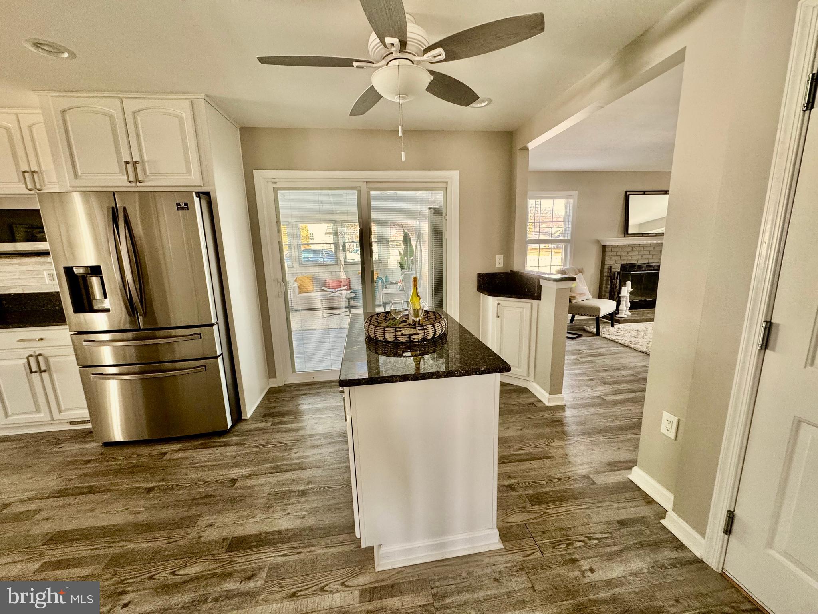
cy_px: 307
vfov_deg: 85.7
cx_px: 409
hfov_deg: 102.1
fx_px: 331
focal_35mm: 14
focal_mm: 2.22
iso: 250
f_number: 2.2
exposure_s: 1/120
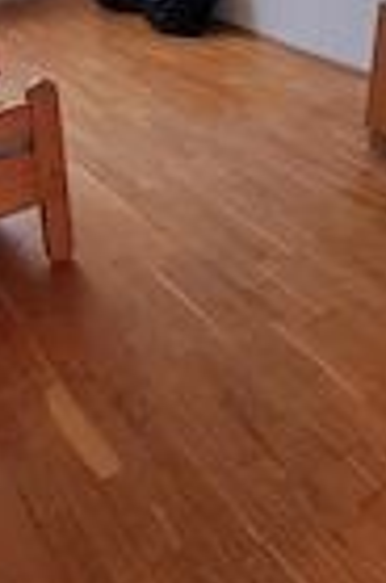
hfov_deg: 33.5
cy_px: 126
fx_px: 630
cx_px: 109
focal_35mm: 39
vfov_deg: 47.3
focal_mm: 2.2
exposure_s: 1/50
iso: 320
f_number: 2.2
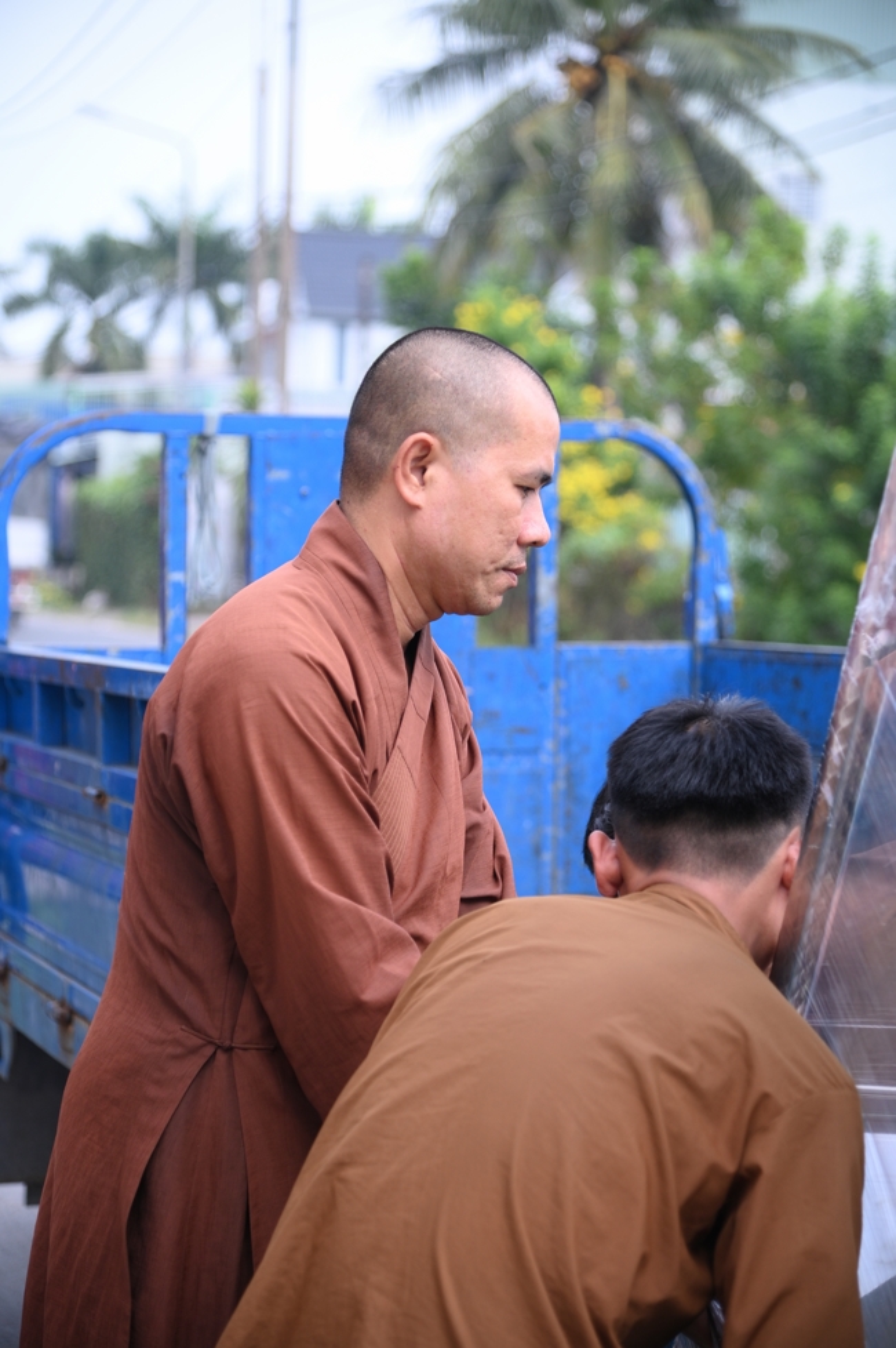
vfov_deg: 23.9
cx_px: 448
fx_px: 3178
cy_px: 674
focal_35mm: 85
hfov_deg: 16.1
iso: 400
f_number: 4
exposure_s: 1/800
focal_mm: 85
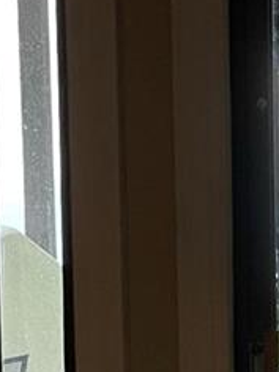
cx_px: 386
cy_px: 369
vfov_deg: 7.5
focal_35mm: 264
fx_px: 2837
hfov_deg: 5.6
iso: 40
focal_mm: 6
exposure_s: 1/122
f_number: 2
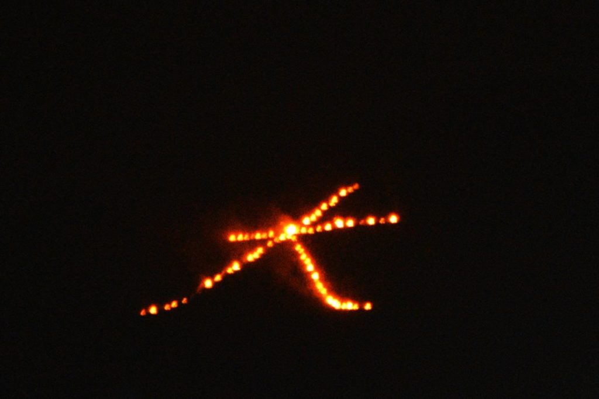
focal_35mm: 405
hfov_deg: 5.1
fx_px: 6739
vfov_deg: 3.4
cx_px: 300
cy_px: 200
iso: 3200
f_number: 6.3
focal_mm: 270
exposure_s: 1/8
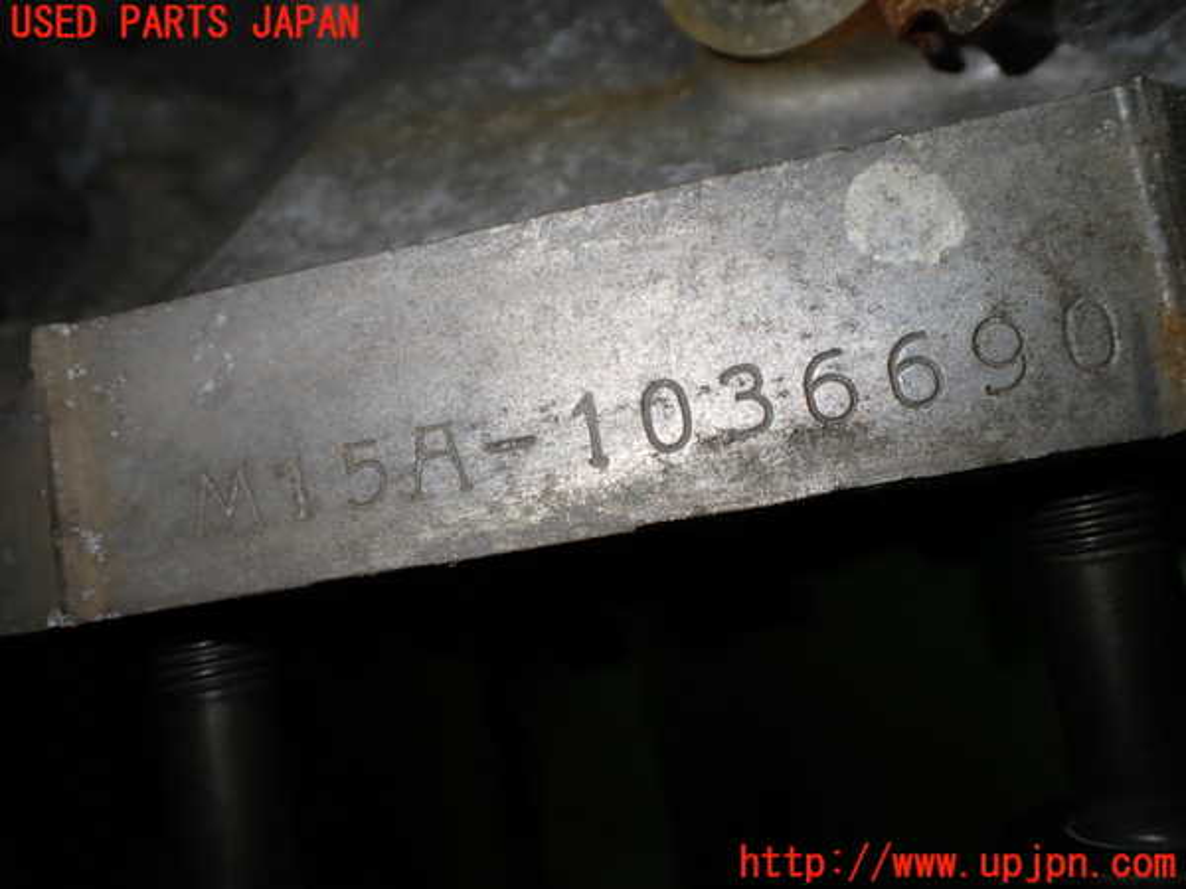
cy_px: 444
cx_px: 593
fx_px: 1028
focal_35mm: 30
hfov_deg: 60.0
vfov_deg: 46.8
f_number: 2.3
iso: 160
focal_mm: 5.4
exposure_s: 1/125
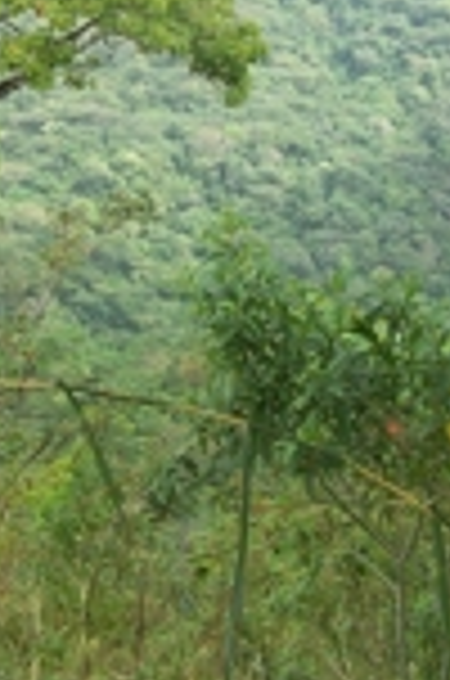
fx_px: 1978
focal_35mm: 105
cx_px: 279
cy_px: 171
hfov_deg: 13.0
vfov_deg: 19.4
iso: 80
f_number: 2.8
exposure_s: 1/750
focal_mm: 6.3
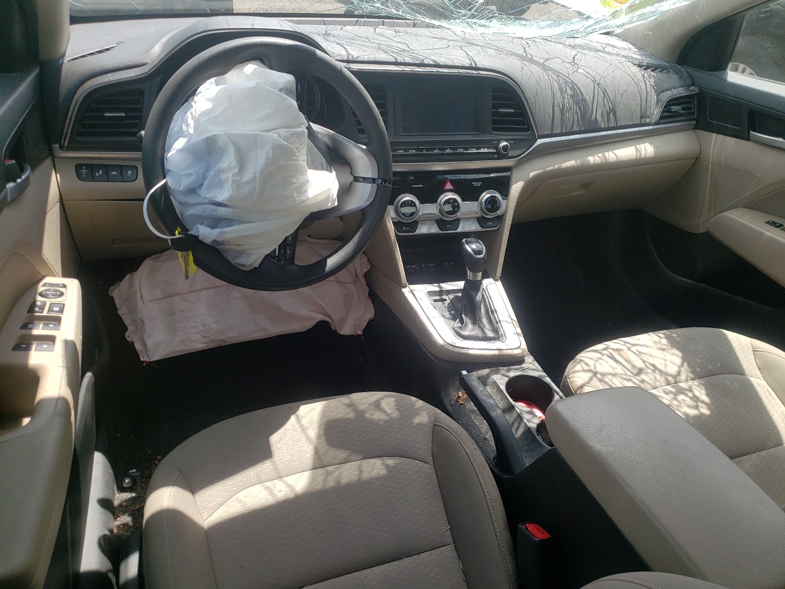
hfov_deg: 67.3
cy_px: 294
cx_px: 392
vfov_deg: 53.1
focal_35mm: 26
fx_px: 590
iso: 50
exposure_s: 1/833
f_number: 1.5
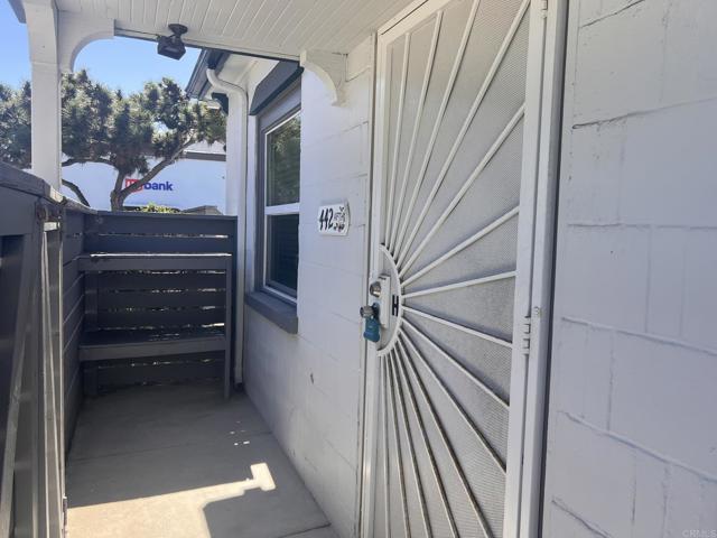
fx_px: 539
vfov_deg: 53.1
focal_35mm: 26
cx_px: 358
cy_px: 269
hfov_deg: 67.3
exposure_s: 1/1311
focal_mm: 5.7
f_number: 1.5
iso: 50
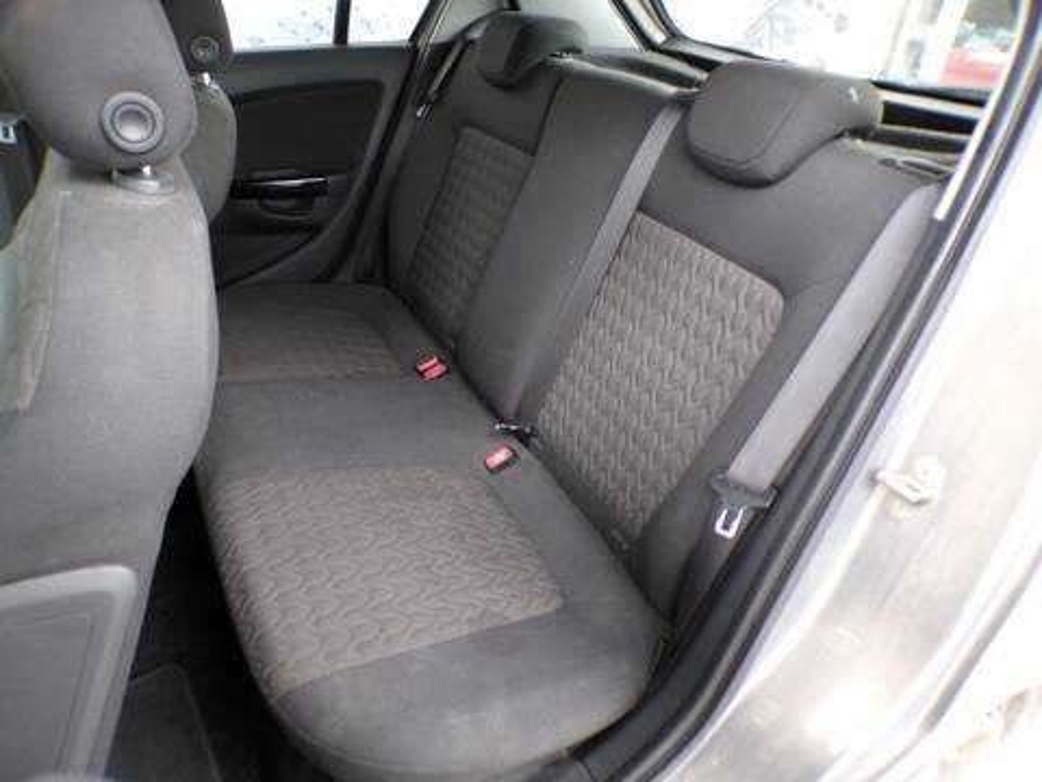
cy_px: 391
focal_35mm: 24
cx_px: 521
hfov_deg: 71.6
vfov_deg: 56.8
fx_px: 722
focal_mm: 4.3
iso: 200
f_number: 3
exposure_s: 1/28
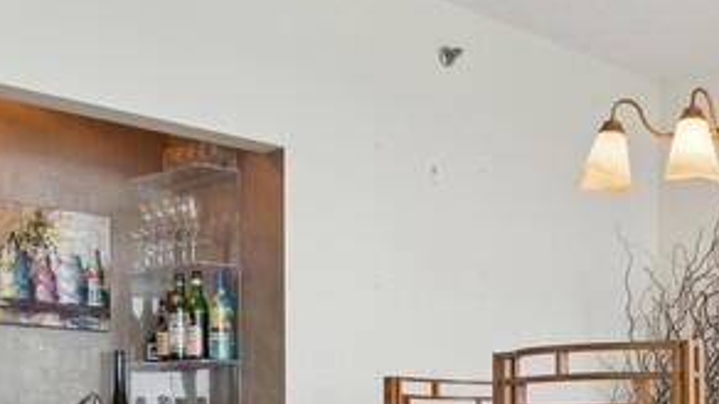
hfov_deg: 34.0
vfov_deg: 20.3
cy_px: 357
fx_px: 1105
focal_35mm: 58
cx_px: 655
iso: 100
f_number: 8
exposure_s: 1/6
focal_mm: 18
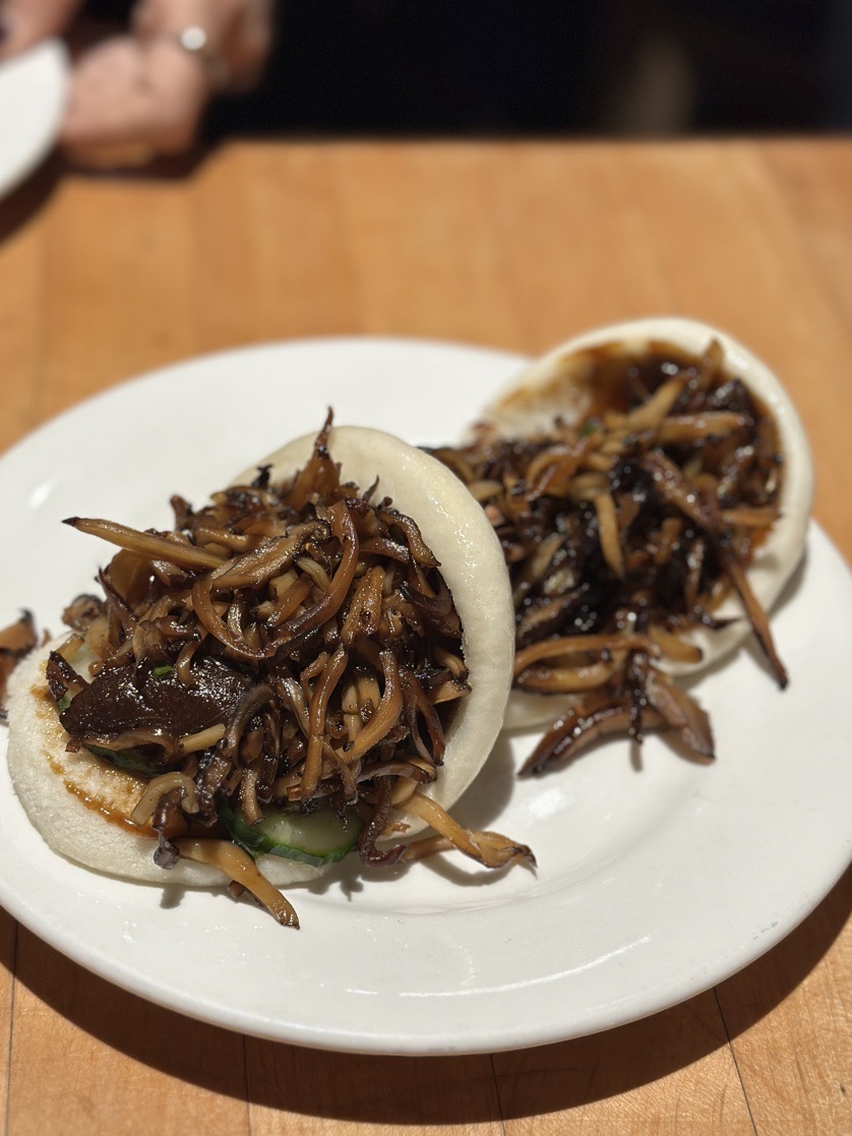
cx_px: 407
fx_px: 1805
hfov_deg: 26.6
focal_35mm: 55
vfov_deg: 34.9
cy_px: 561
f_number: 1.78
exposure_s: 1/120
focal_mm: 6.86
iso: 125
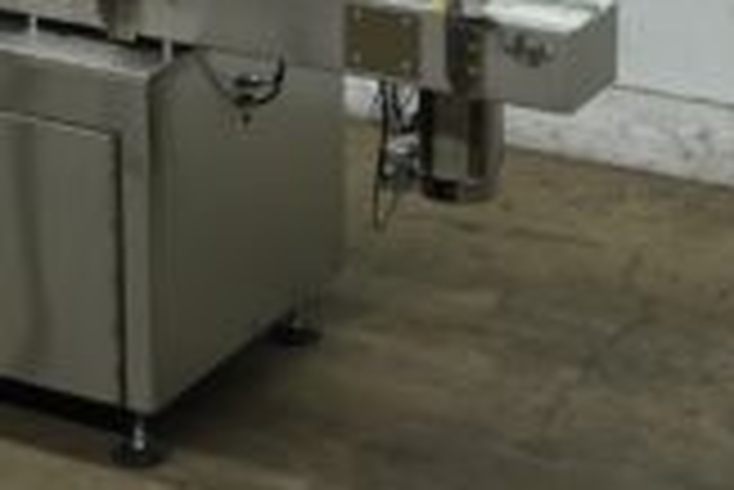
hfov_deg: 13.3
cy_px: -191
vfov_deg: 8.8
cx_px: 45
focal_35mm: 153
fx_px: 3122
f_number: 4
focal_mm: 19.03
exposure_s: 1/50
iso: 160
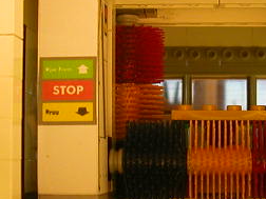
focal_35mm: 94
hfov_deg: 20.6
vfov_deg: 15.5
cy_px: 179
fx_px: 722
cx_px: 220
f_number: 2.7
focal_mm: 5.6
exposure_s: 1/5.9
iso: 100
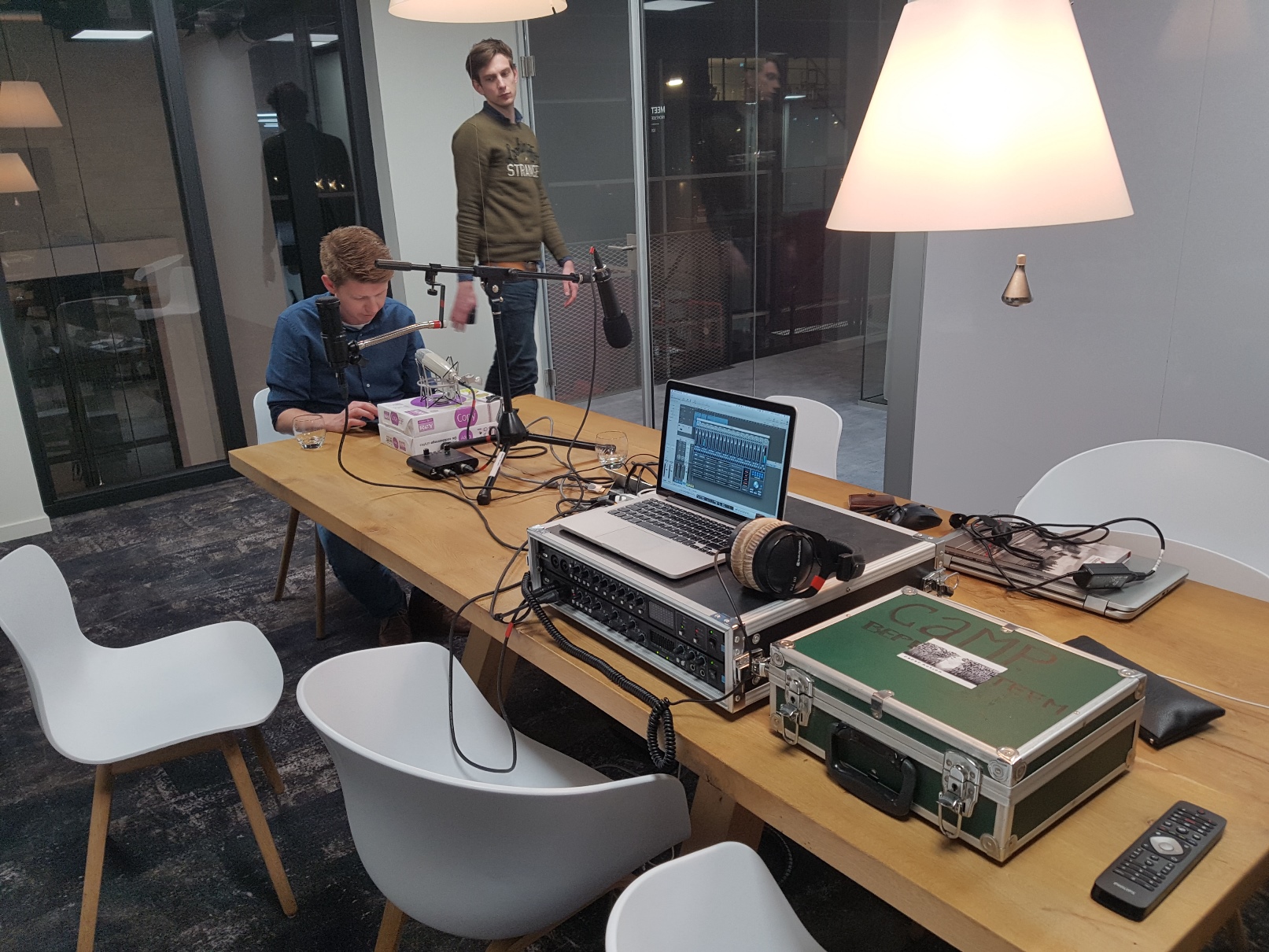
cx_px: 634
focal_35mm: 26
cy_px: 476
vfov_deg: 53.1
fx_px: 953
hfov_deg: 67.3
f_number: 1.7
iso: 64
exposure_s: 1/50
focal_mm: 4.2
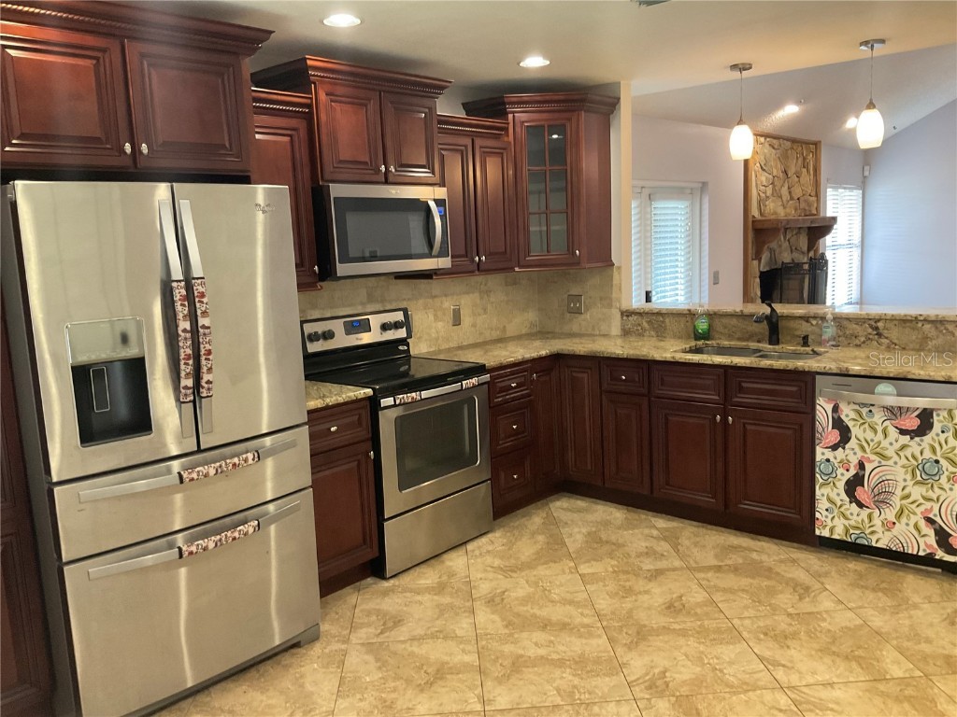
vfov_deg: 48.2
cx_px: 478
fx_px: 802
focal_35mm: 29
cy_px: 358
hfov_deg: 61.7
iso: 200
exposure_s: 1/40
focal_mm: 3
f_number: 1.8
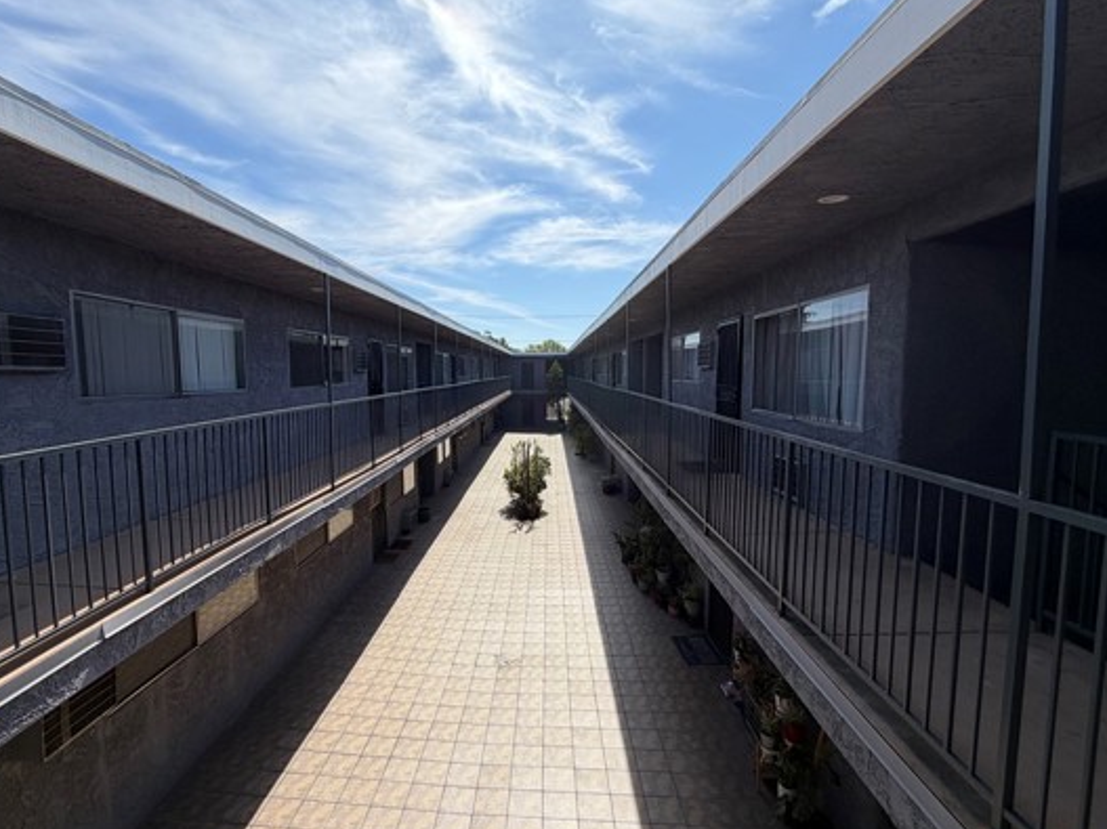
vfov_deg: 74.7
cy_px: 420
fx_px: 544
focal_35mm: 17
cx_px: 508
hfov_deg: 90.8
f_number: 2.2
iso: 20
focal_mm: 2.22
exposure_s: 1/955
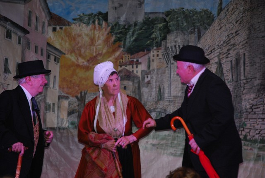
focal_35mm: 202
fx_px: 1493
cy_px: 89
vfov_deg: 6.8
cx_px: 132
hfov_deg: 10.1
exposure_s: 1/60
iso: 800
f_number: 5
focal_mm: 135
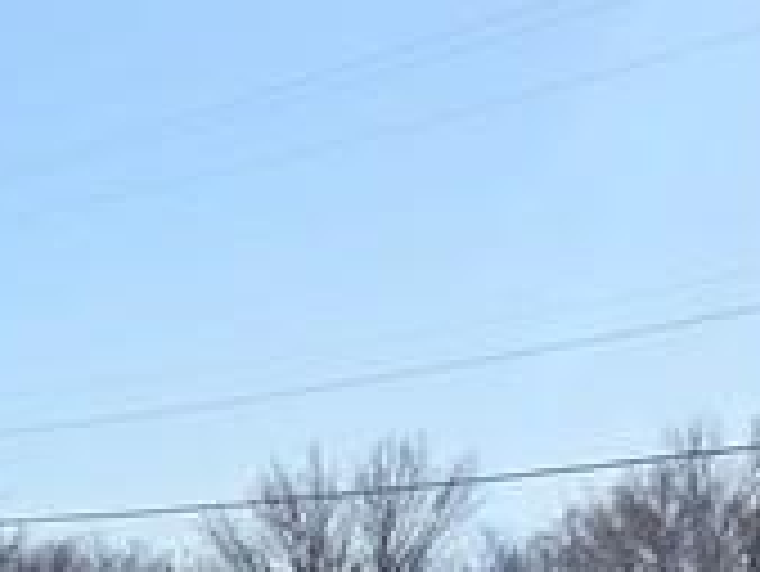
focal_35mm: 139
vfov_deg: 10.2
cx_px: -1493
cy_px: 968
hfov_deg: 10.4
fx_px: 3054
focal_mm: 6.3
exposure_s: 1/769
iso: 12
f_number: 1.7
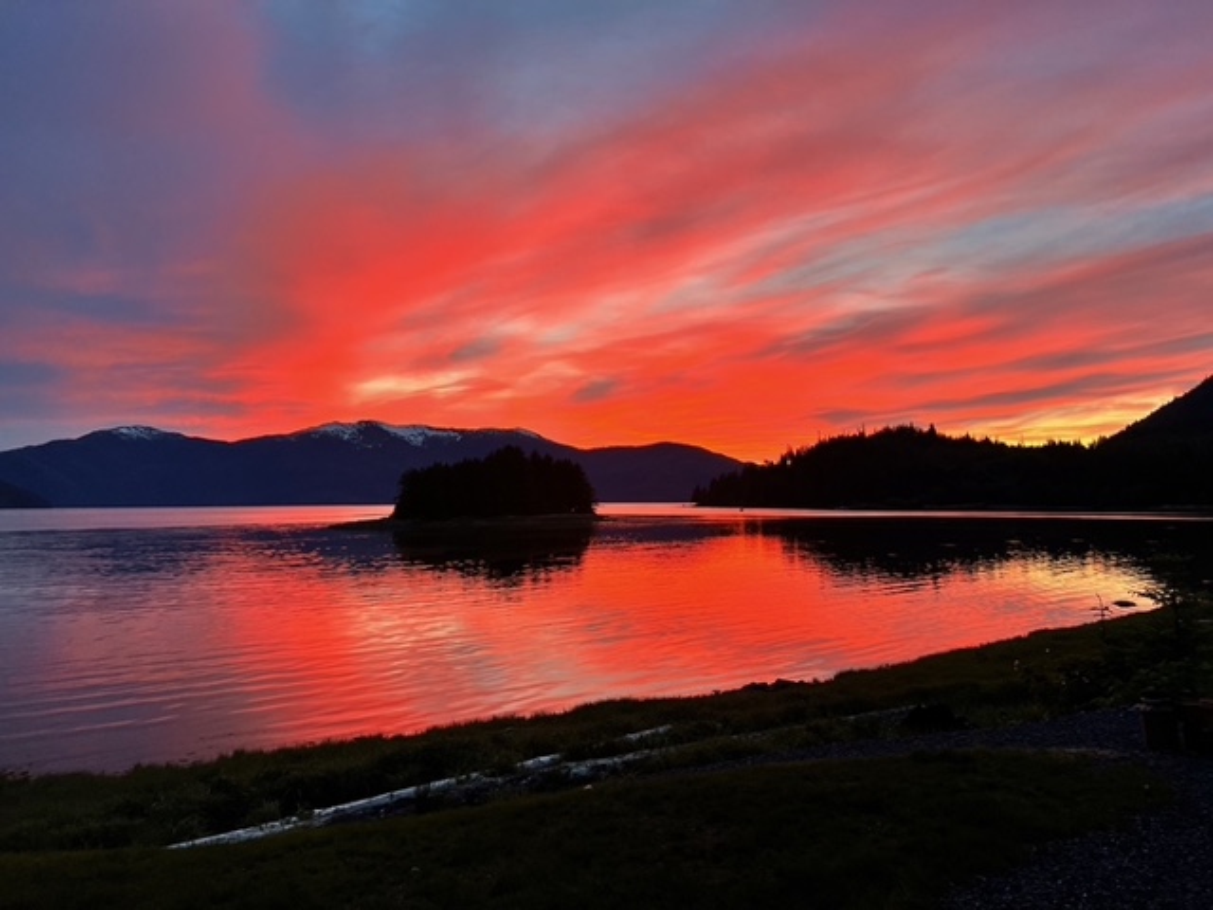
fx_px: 911
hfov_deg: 67.3
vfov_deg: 53.1
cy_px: 455
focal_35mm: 26
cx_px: 606
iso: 125
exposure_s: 1/106
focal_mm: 5.7
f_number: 1.5
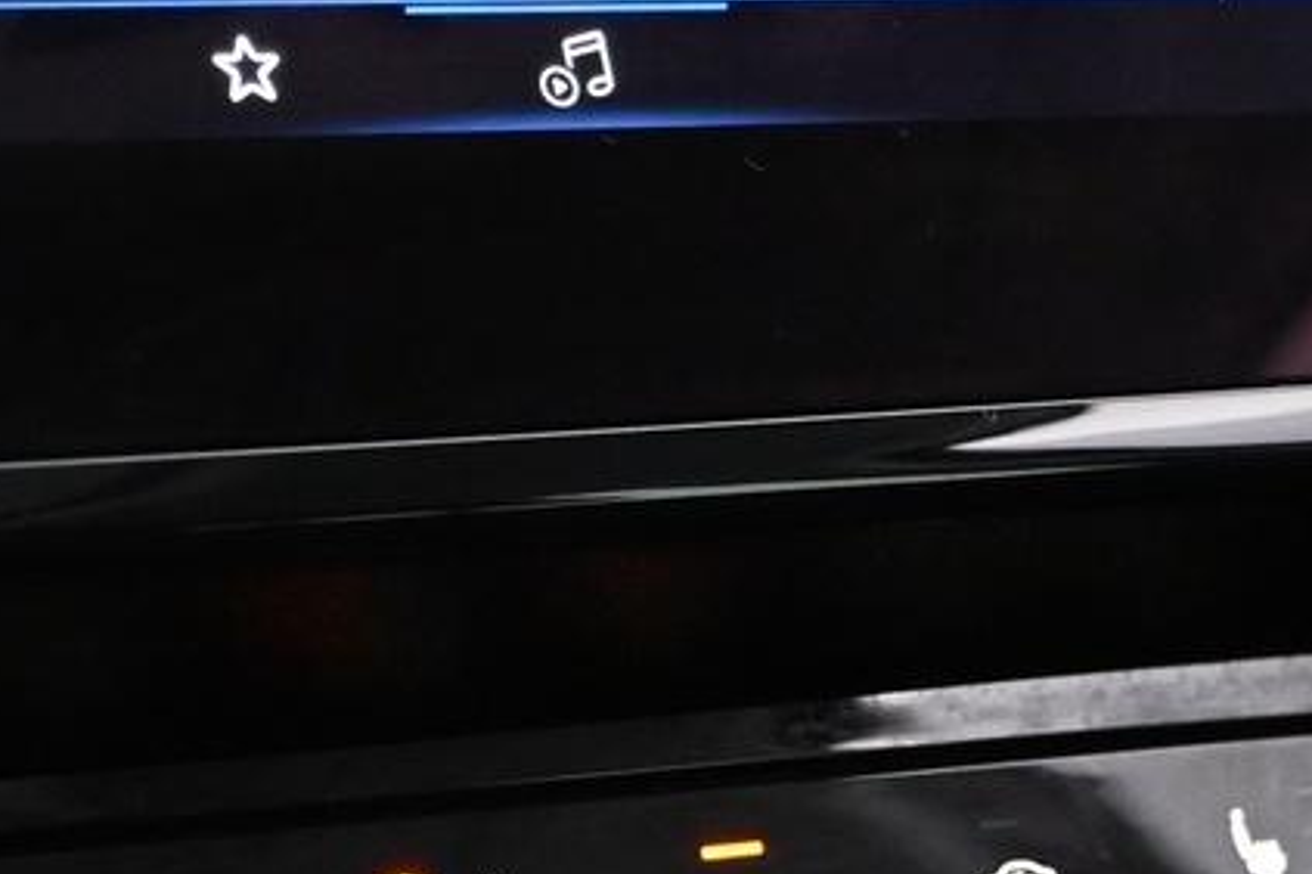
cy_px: 1125
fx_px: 4191
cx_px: 155
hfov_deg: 17.6
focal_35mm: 115
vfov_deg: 11.6
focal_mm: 20
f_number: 3.8
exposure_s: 1/40
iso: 4000
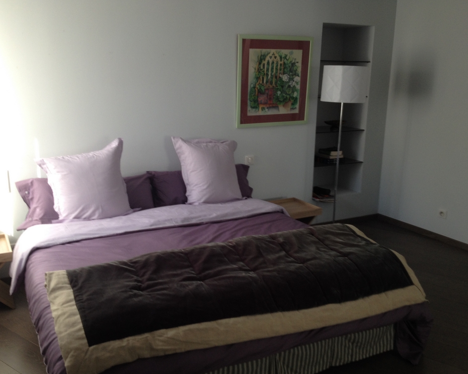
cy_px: 186
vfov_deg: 40.1
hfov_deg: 49.1
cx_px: 222
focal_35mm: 37
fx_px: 512
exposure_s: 1/30
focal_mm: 4.28
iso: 50
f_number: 2.4
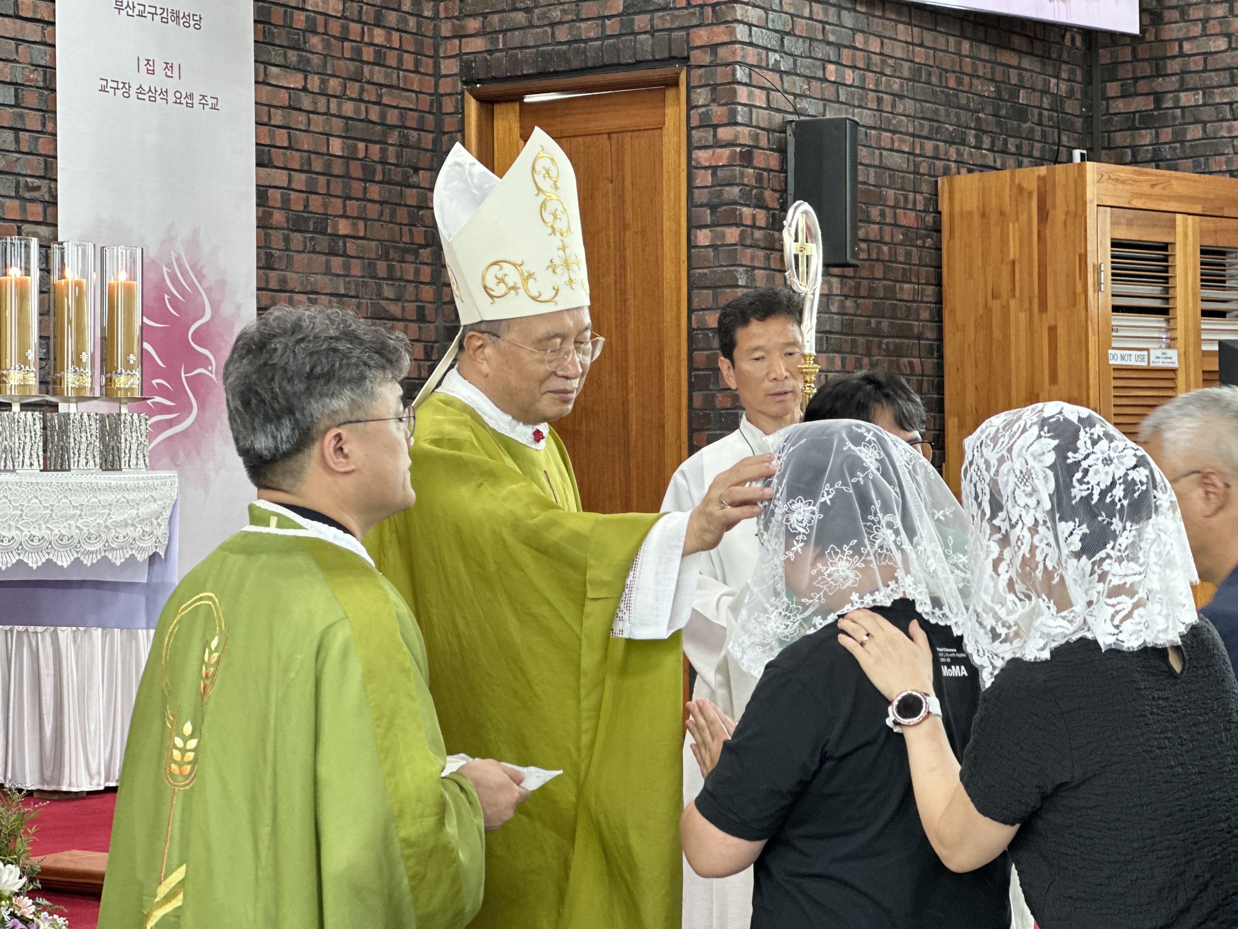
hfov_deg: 25.3
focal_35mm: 77
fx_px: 2754
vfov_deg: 19.1
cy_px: 464
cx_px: 619
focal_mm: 9
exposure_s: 1/40
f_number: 2.8
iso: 320
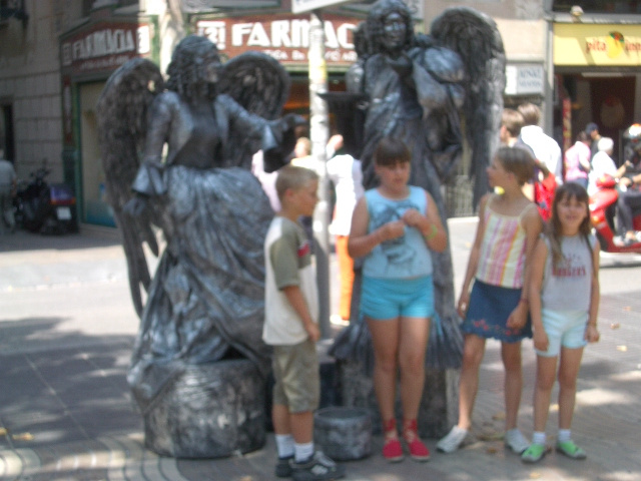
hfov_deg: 31.2
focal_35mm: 62
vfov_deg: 23.7
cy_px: 240
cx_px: 320
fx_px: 1148
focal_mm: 10.2
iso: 50
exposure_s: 1/250
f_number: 3.5
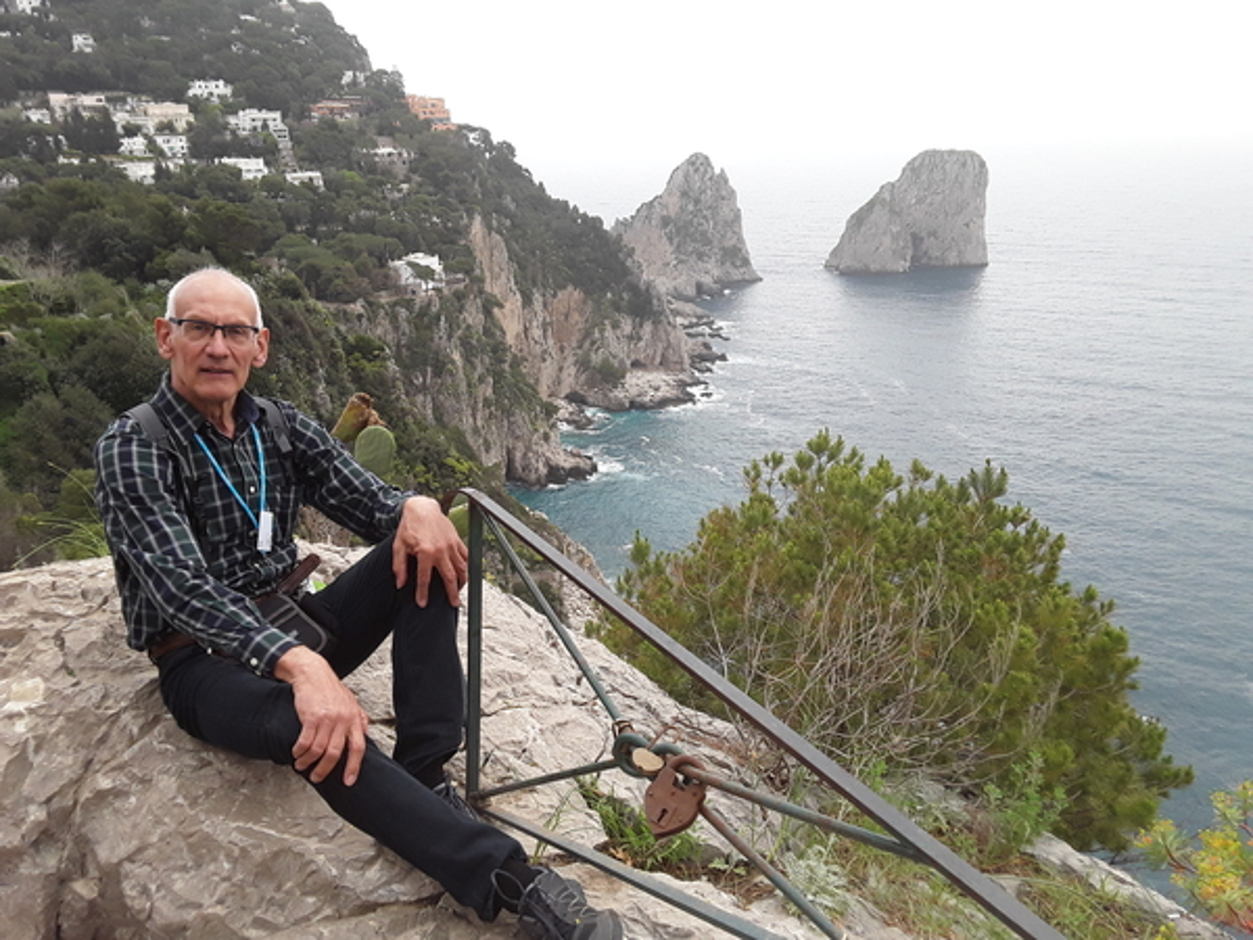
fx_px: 977
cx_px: 626
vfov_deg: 51.4
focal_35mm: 27
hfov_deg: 65.3
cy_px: 470
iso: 40
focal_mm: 2.91
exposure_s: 1/656
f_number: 1.9
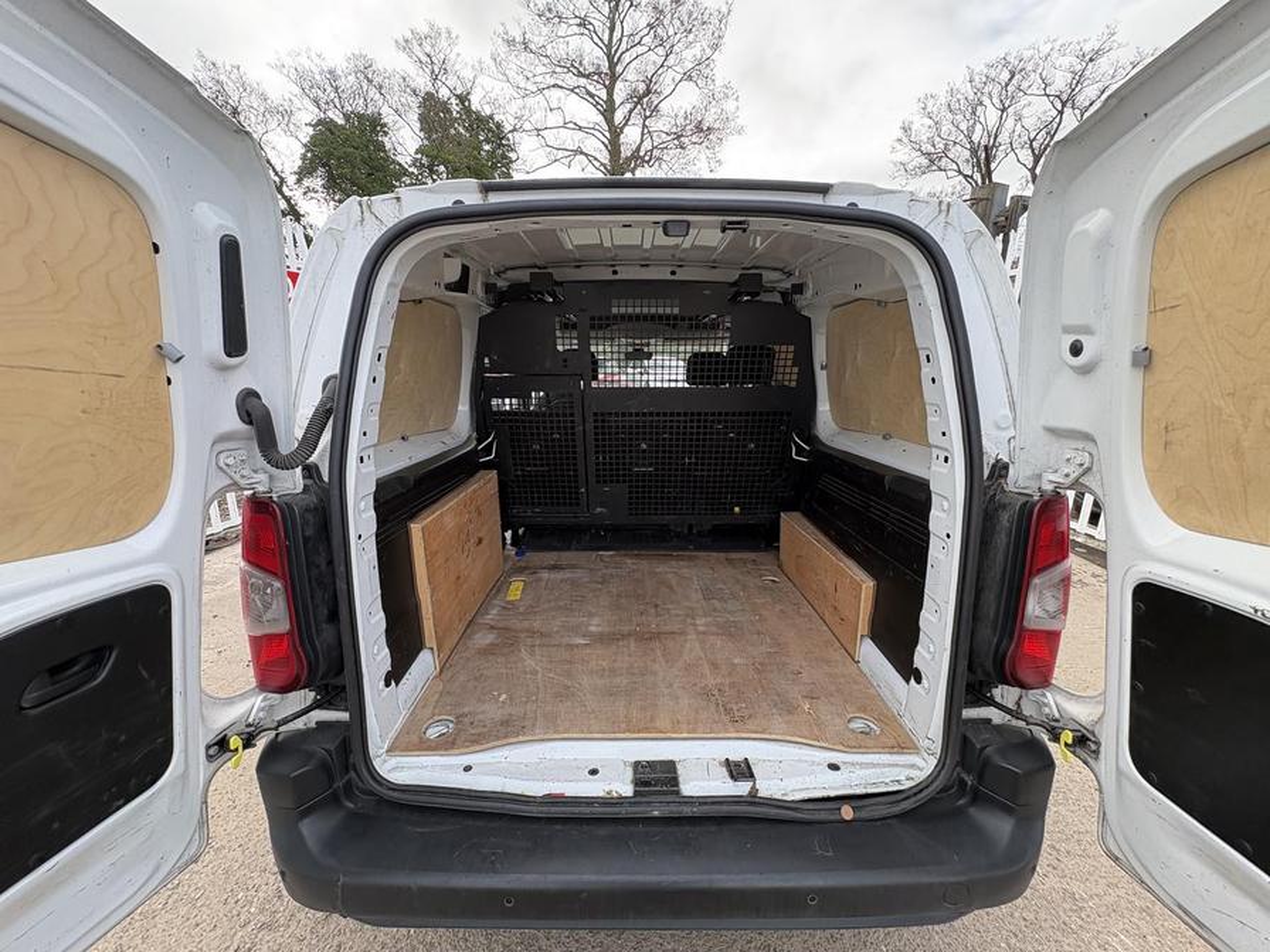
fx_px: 514
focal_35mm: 14
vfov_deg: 85.7
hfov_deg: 102.1
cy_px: 476
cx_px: 635
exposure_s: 1/137
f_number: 2.2
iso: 64
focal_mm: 2.22
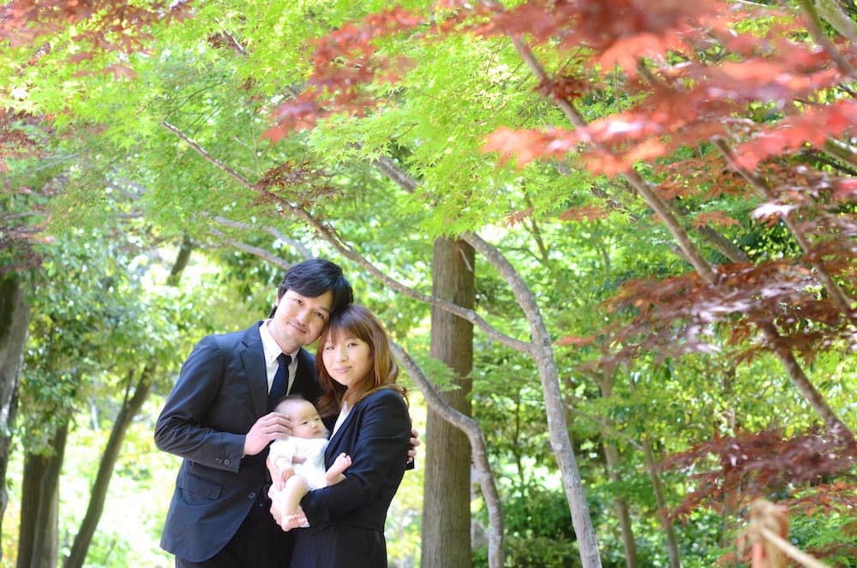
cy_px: 284
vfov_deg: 10.7
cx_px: 428
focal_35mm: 128
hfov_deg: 16.1
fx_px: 3030
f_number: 4
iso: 1000
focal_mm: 85
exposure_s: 1/500
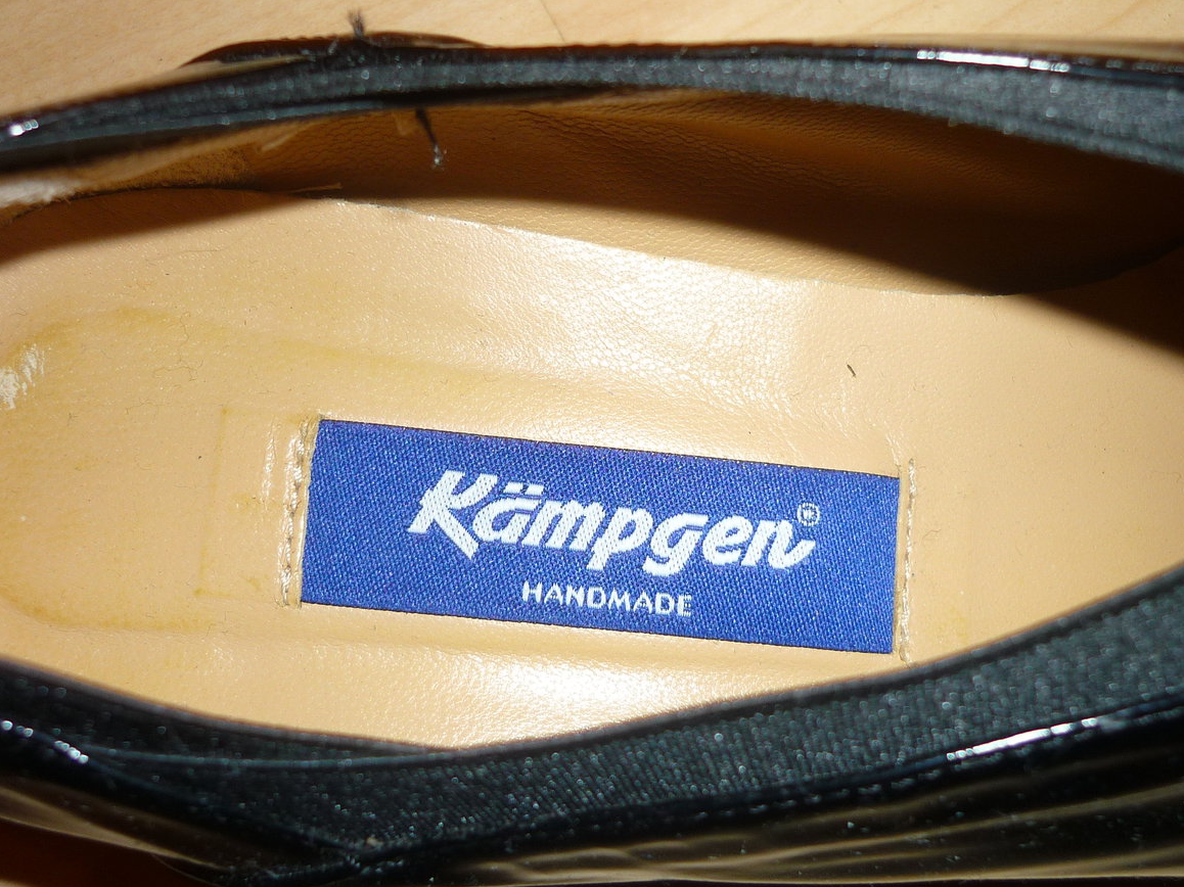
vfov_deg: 37.7
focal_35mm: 38
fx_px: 1299
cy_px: 444
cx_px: 617
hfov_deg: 49.0
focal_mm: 5.5
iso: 100
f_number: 2.8
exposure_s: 1/30
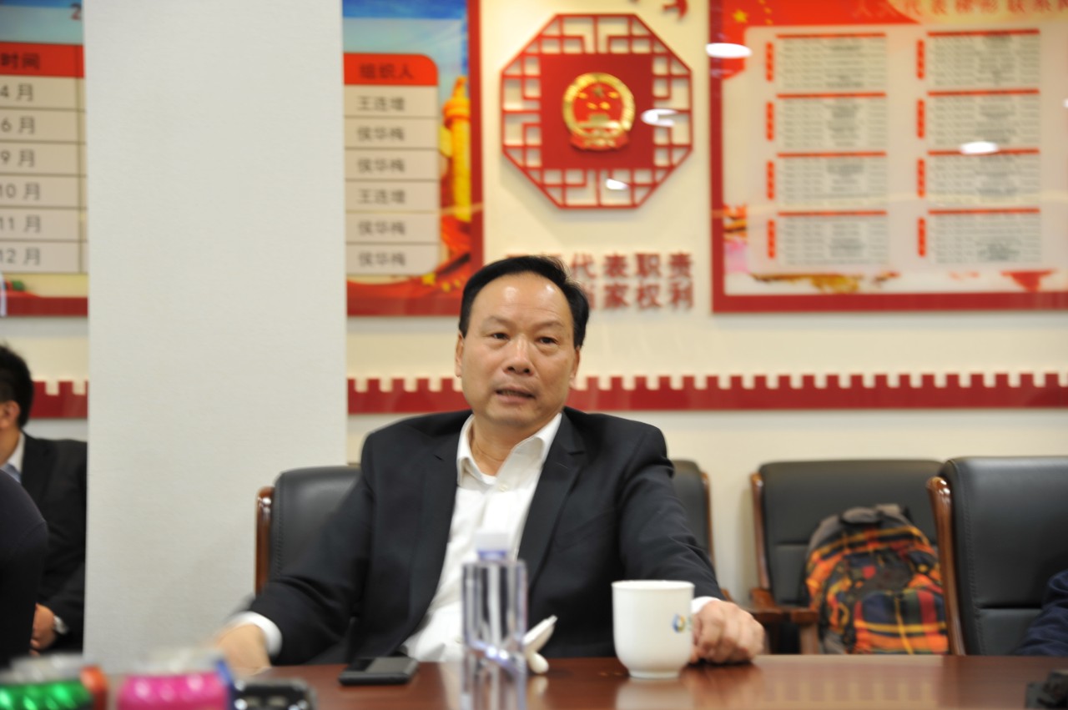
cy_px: 355
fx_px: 2075
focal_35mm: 70
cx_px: 534
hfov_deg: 28.9
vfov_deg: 19.4
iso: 200
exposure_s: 1/8
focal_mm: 70
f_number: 4
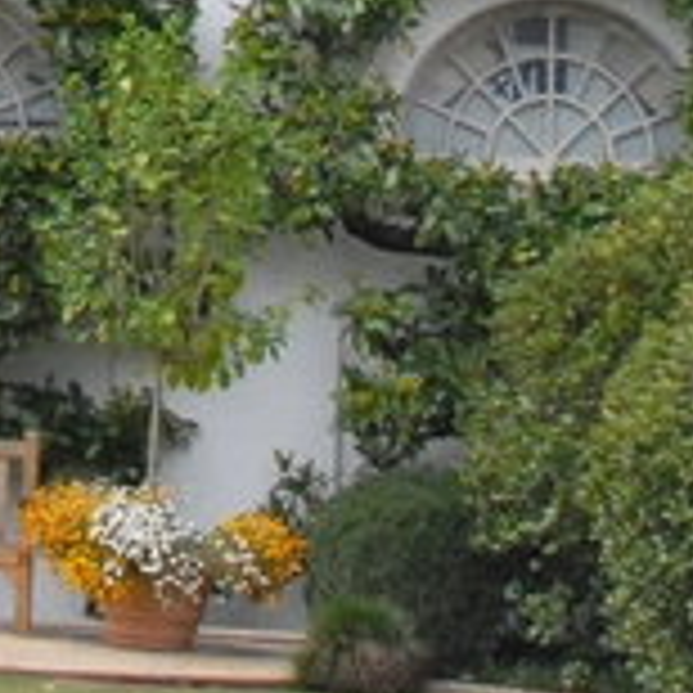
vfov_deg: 7.0
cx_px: -565
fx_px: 5391
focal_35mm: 238
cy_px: -882
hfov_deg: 7.2
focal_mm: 28
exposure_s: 1/250
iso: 400
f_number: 8
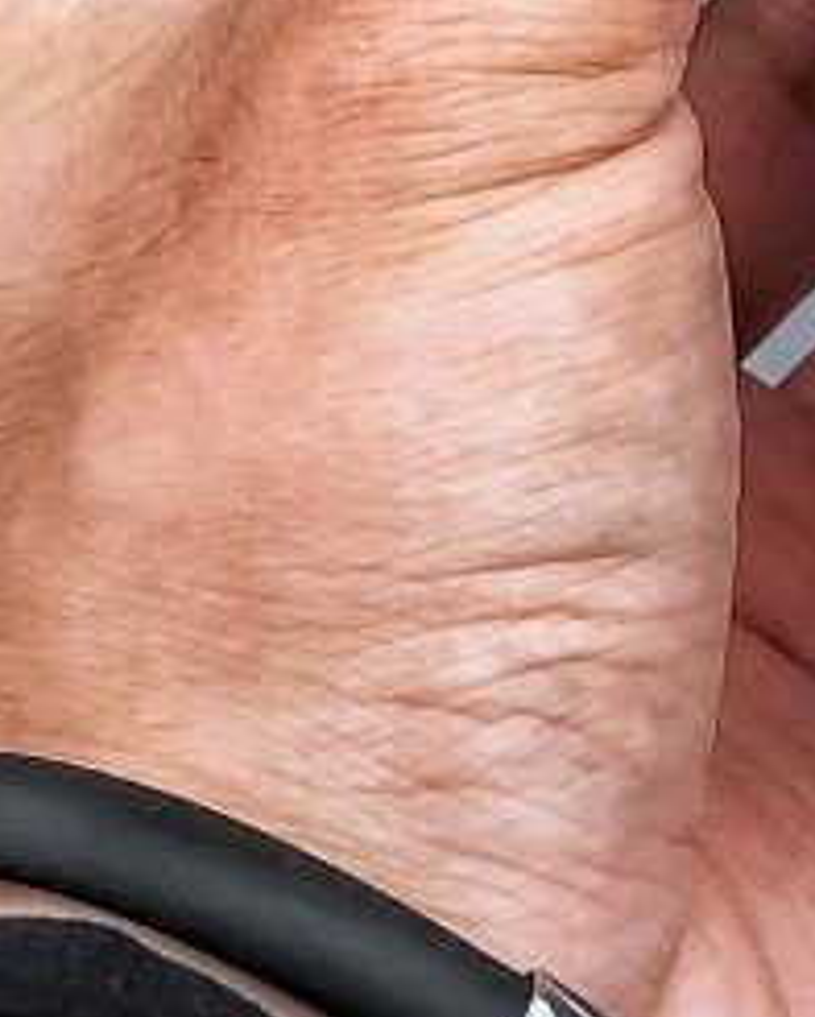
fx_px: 9823
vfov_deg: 5.8
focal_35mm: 326
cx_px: 1138
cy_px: -1000
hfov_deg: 4.7
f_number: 2.8
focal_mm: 6.6
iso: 40
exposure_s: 1/100
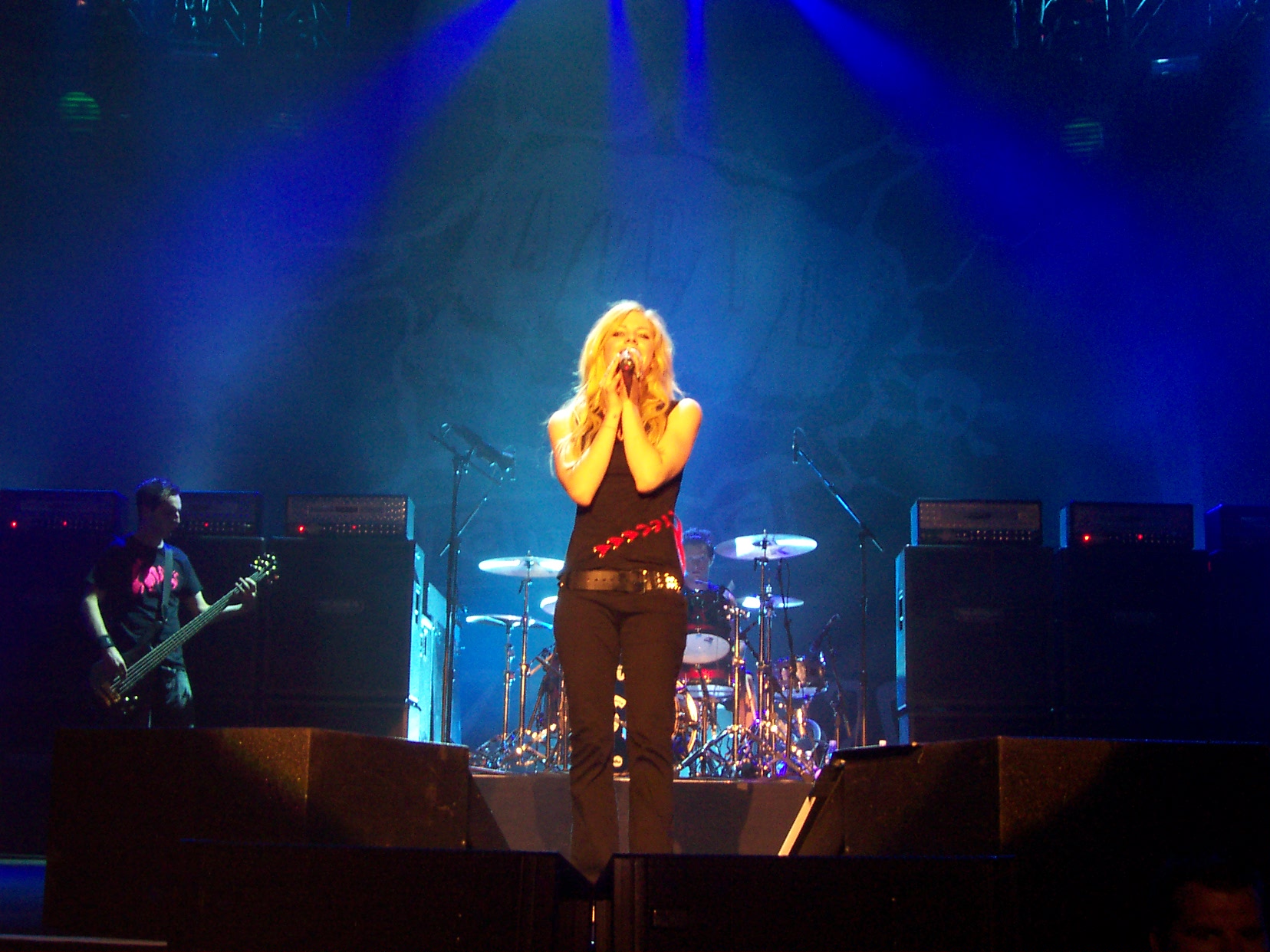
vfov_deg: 31.5
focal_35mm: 46
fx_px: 1688
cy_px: 476
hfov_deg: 41.2
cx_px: 635
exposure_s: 1/45
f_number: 3
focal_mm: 7
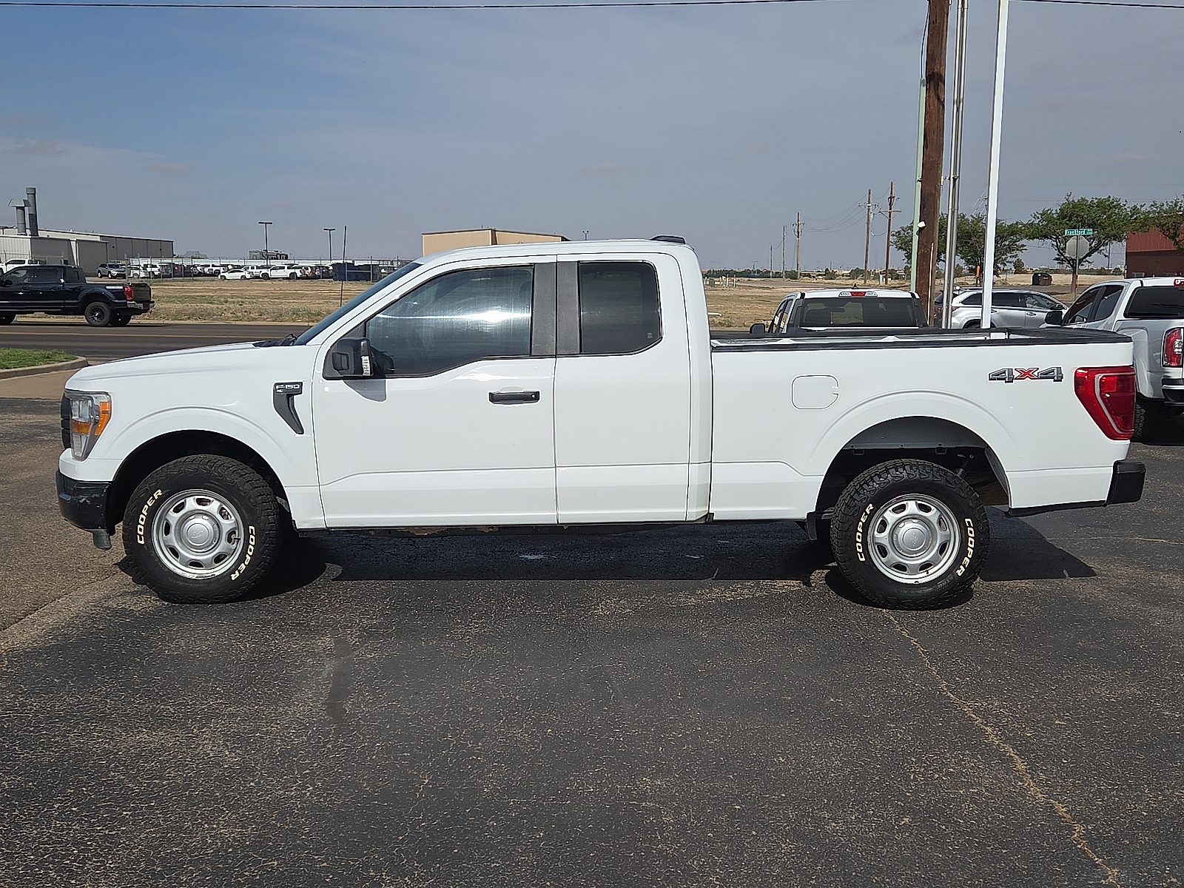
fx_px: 1266
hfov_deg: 50.1
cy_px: 444
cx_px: 592
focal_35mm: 37
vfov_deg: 38.7
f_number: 1.8
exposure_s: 1/10000
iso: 50
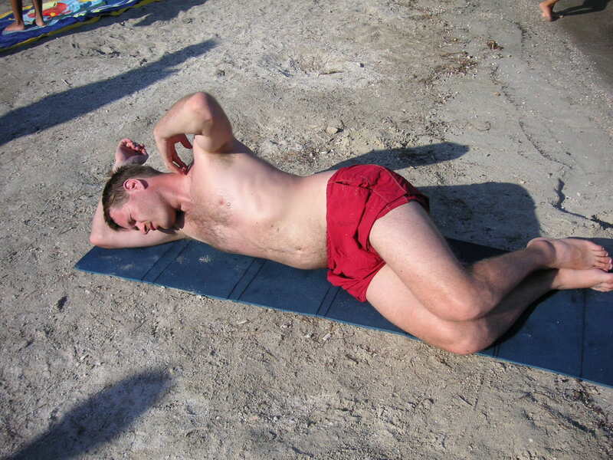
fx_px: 655
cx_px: 306
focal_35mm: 37
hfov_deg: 50.1
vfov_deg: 38.7
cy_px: 230
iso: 50
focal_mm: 6.1
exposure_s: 1/180
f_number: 6.7
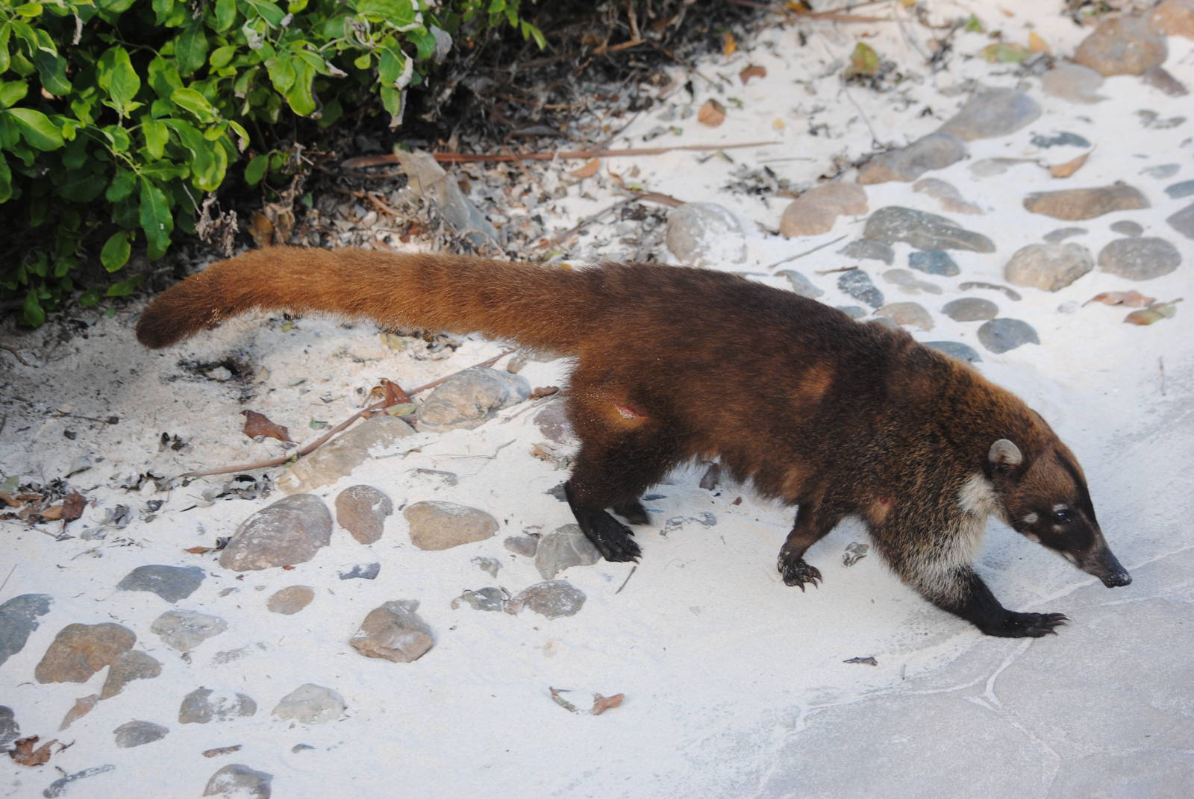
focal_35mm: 93
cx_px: 597
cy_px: 400
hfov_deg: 21.9
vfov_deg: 14.7
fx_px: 3088
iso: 200
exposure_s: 1/250
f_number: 4.5
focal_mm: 62
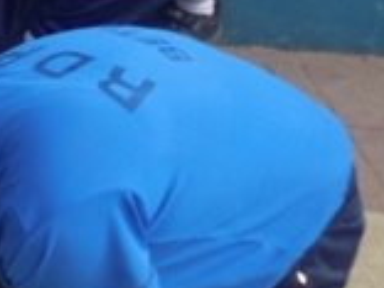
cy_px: 463
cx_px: -276
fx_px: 1364
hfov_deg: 14.4
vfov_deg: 11.4
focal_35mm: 123
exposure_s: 1/200
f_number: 3.3
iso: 80
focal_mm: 5.3
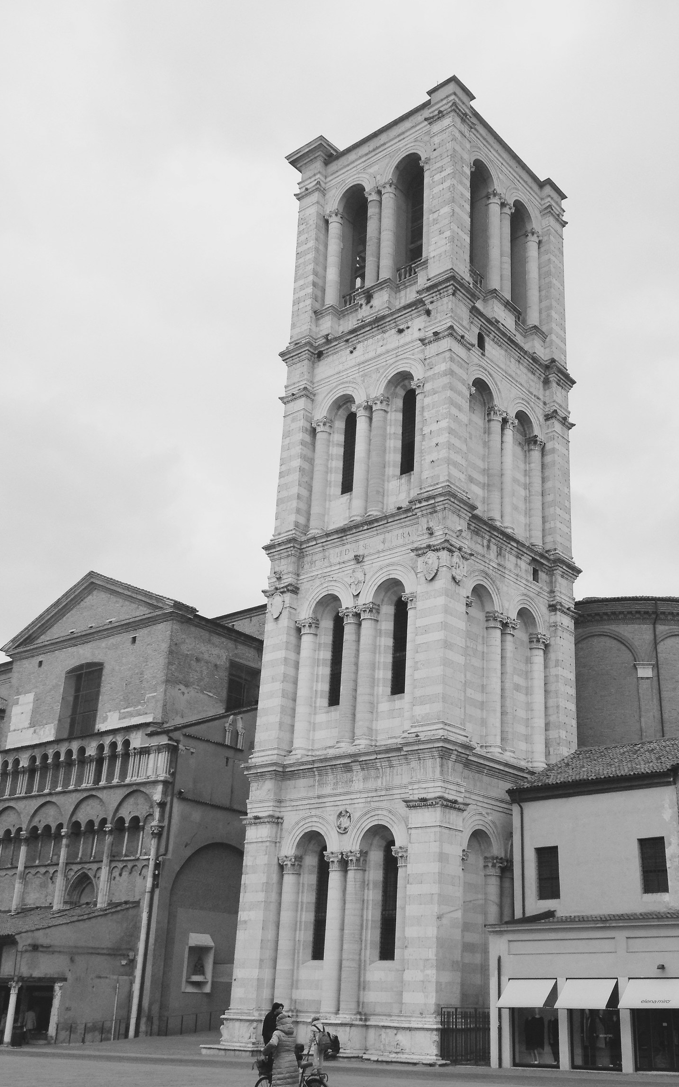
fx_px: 1155
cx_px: 416
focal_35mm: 39
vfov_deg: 50.4
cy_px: 569
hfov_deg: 32.6
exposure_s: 1/222
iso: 50
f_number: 2.4
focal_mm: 4.28
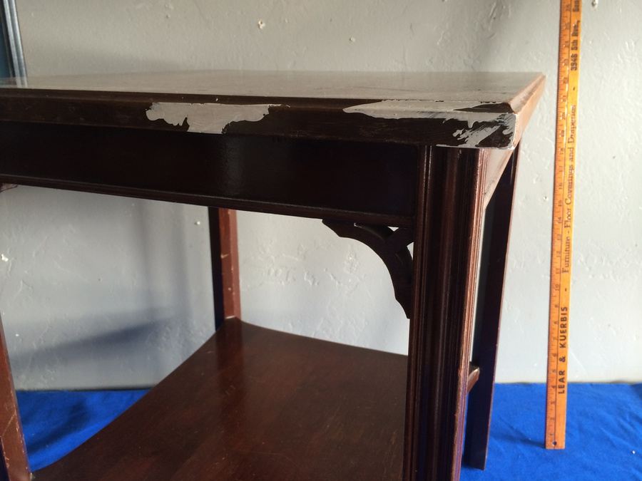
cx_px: 321
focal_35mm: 30
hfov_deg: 60.0
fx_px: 556
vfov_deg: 46.8
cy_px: 240
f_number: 2.2
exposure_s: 1/30
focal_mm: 4.12
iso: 80
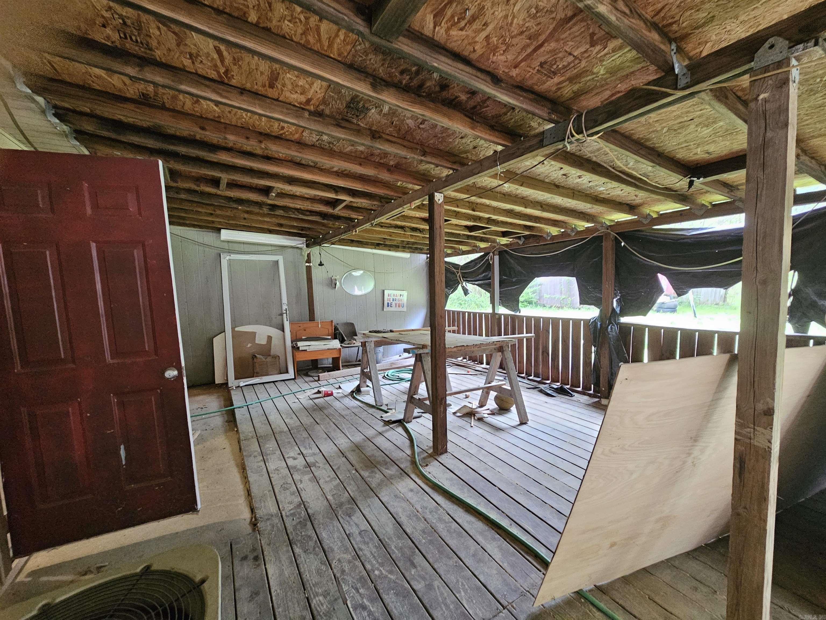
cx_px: 413
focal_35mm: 13
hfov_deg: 106.2
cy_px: 310
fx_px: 310
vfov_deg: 89.9
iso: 500
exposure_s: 1/30
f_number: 2.2
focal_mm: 2.2
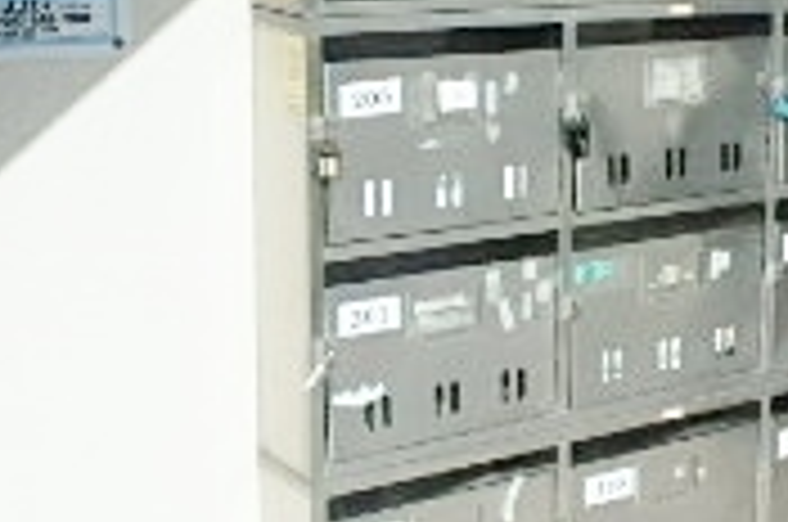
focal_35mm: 80
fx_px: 1748
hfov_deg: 23.8
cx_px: 865
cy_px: 180
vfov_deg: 17.0
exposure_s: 1/500
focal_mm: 3.7
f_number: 6
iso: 125
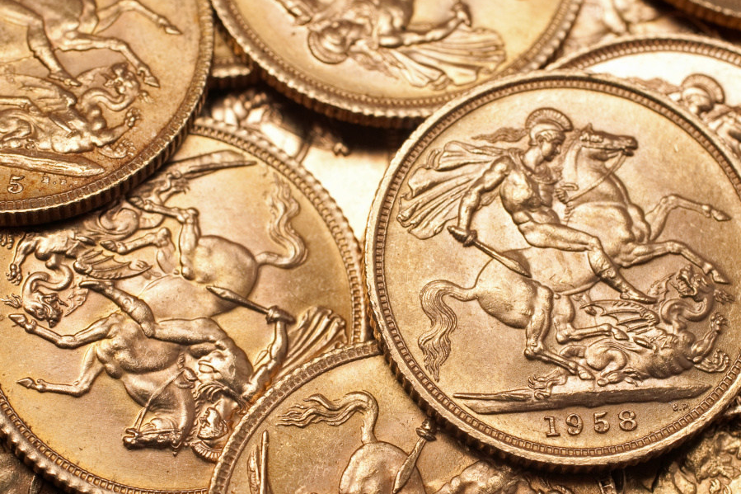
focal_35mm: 100
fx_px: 2058
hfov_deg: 20.4
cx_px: 336
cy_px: 247
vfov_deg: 13.7
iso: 200
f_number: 14
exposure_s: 1/320
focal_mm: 50
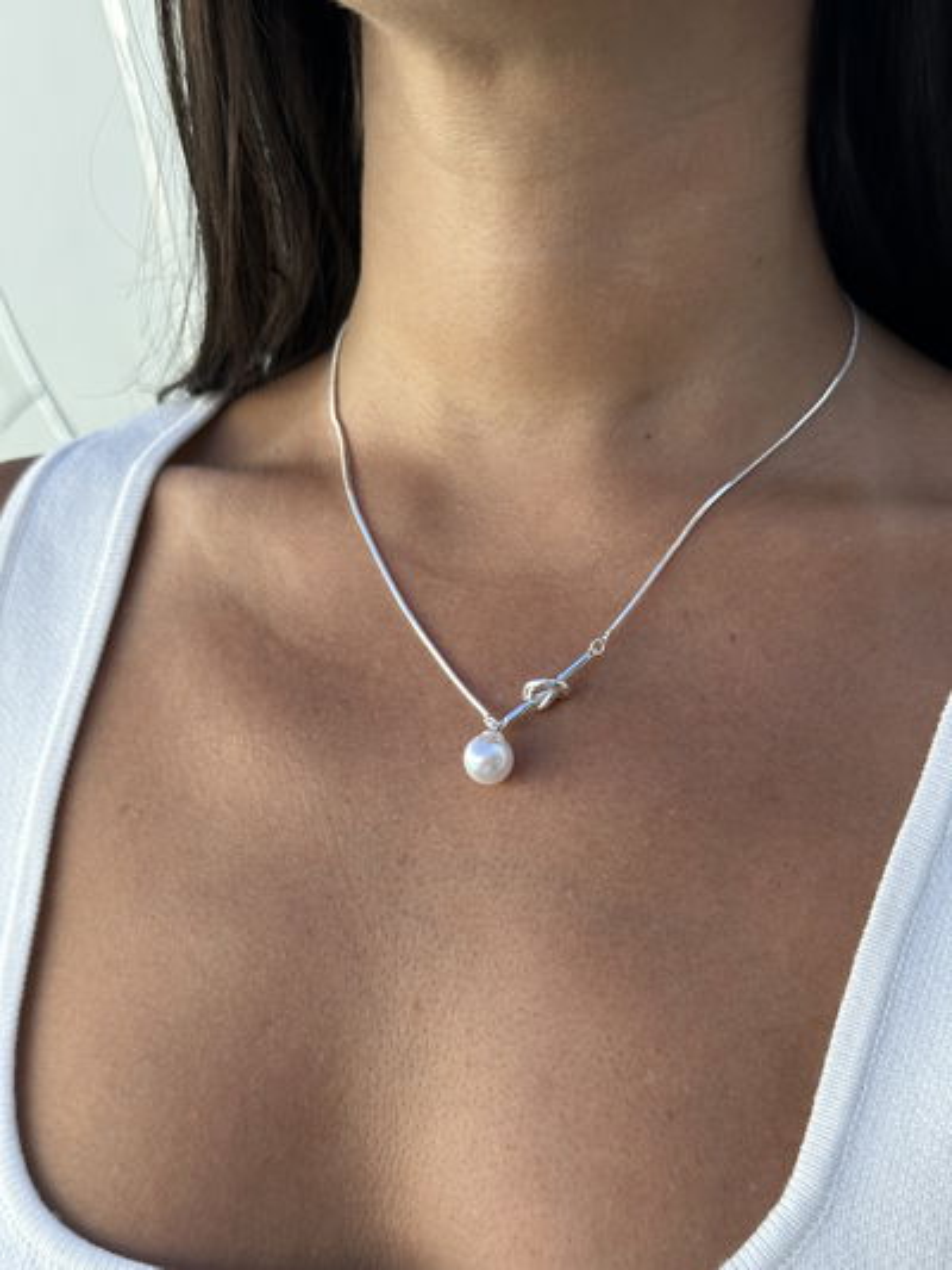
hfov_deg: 30.3
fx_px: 1759
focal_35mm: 48
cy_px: 635
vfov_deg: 39.6
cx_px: 476
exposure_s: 1/1009
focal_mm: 6.86
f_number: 1.78
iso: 64
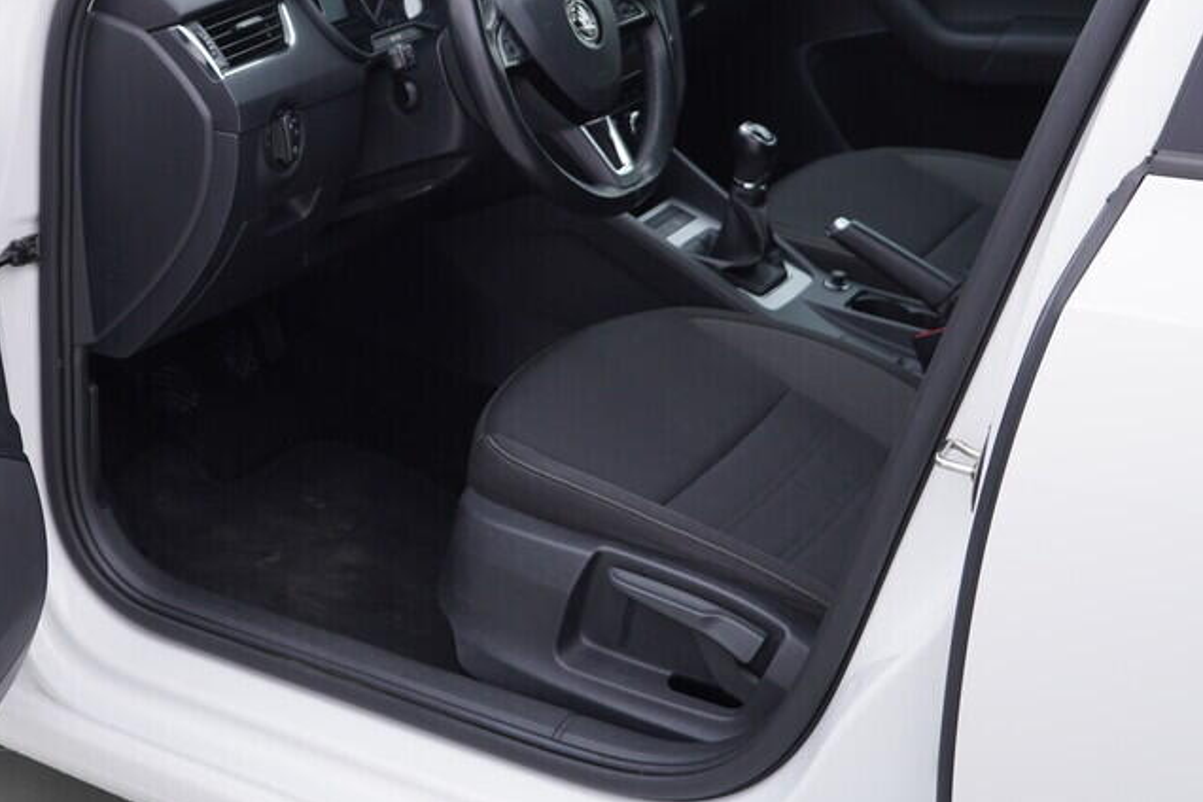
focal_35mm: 58
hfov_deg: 33.9
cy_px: 217
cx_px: 325
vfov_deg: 23.2
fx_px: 1938
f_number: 3.2
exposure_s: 1/50
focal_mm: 24
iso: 125
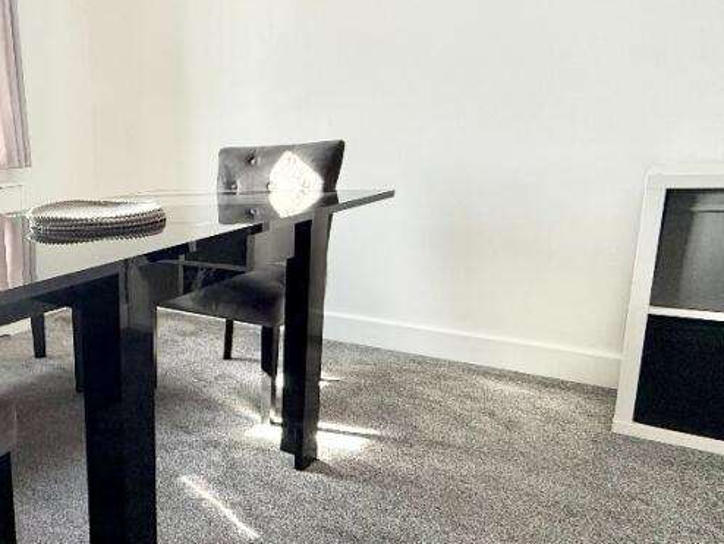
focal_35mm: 29
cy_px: 279
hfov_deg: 49.9
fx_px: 607
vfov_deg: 48.3
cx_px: -3
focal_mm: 2.22
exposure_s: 1/107
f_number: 2.2
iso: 64
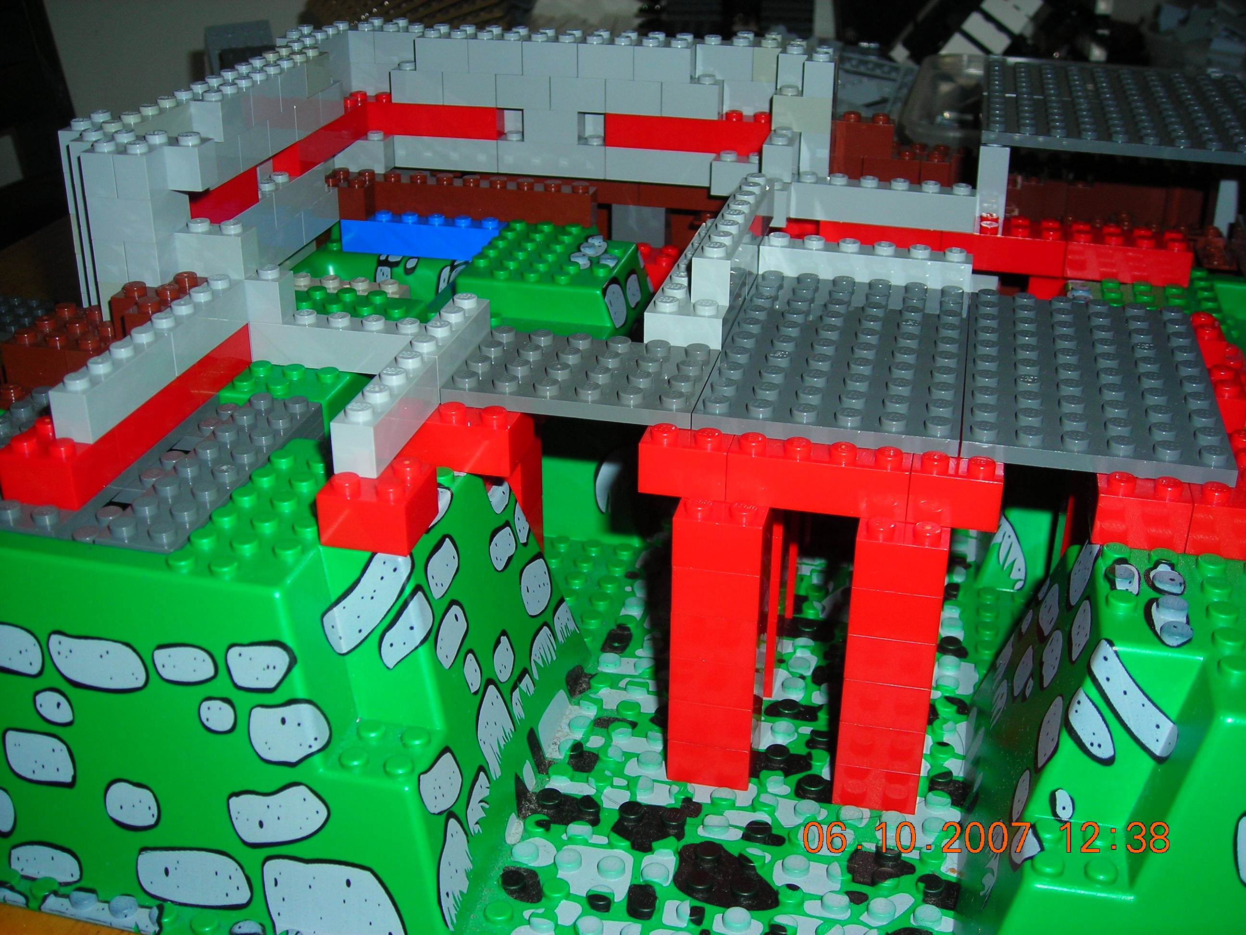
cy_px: 468
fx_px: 1476
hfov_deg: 45.8
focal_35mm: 41
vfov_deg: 35.1
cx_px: 623
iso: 50
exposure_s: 1/60.1
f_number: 3.3
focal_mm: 6.8
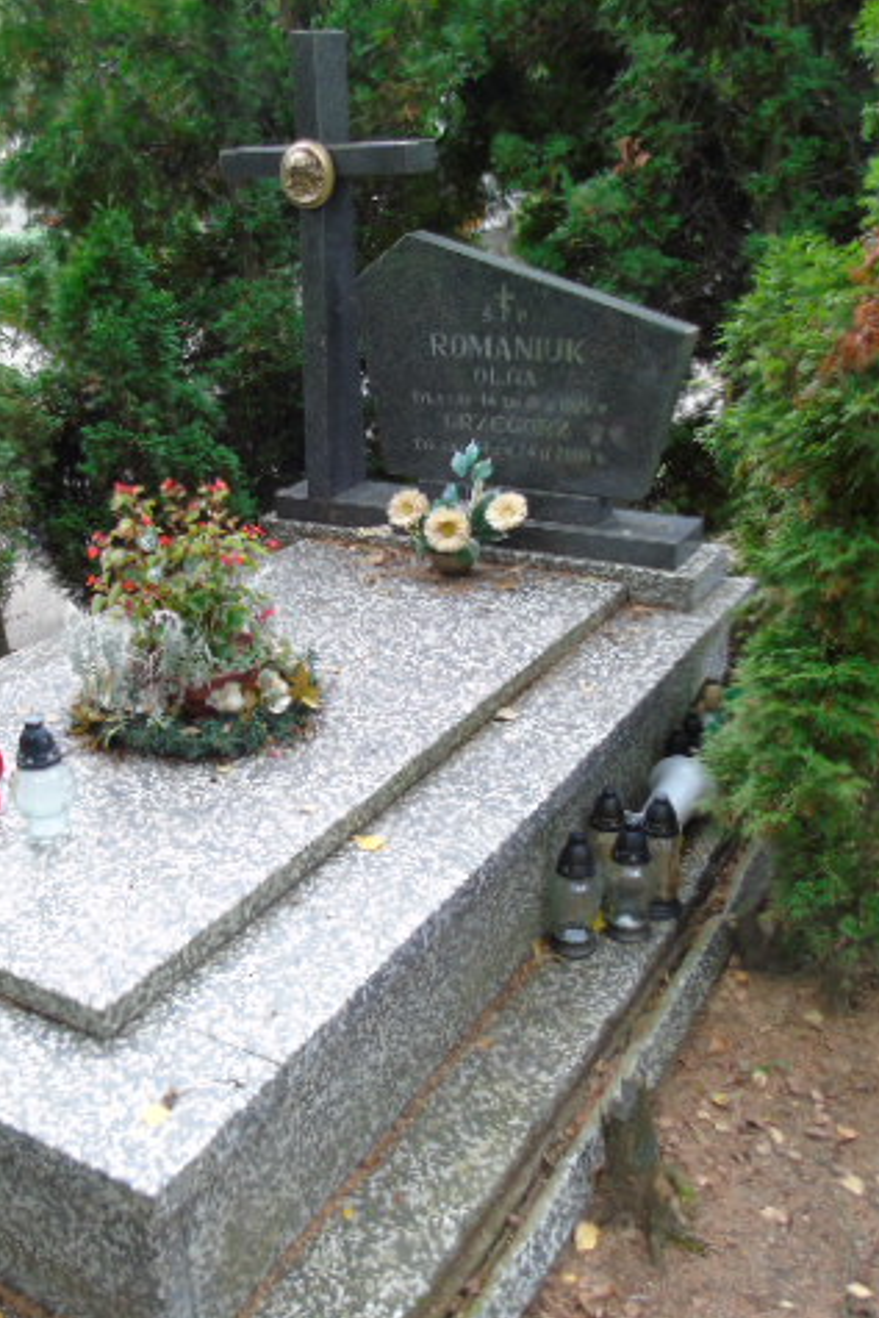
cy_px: 655
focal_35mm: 35
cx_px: 305
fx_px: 1281
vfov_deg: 54.4
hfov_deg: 37.5
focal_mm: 4.4
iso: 80
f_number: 3.4
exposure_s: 1/30
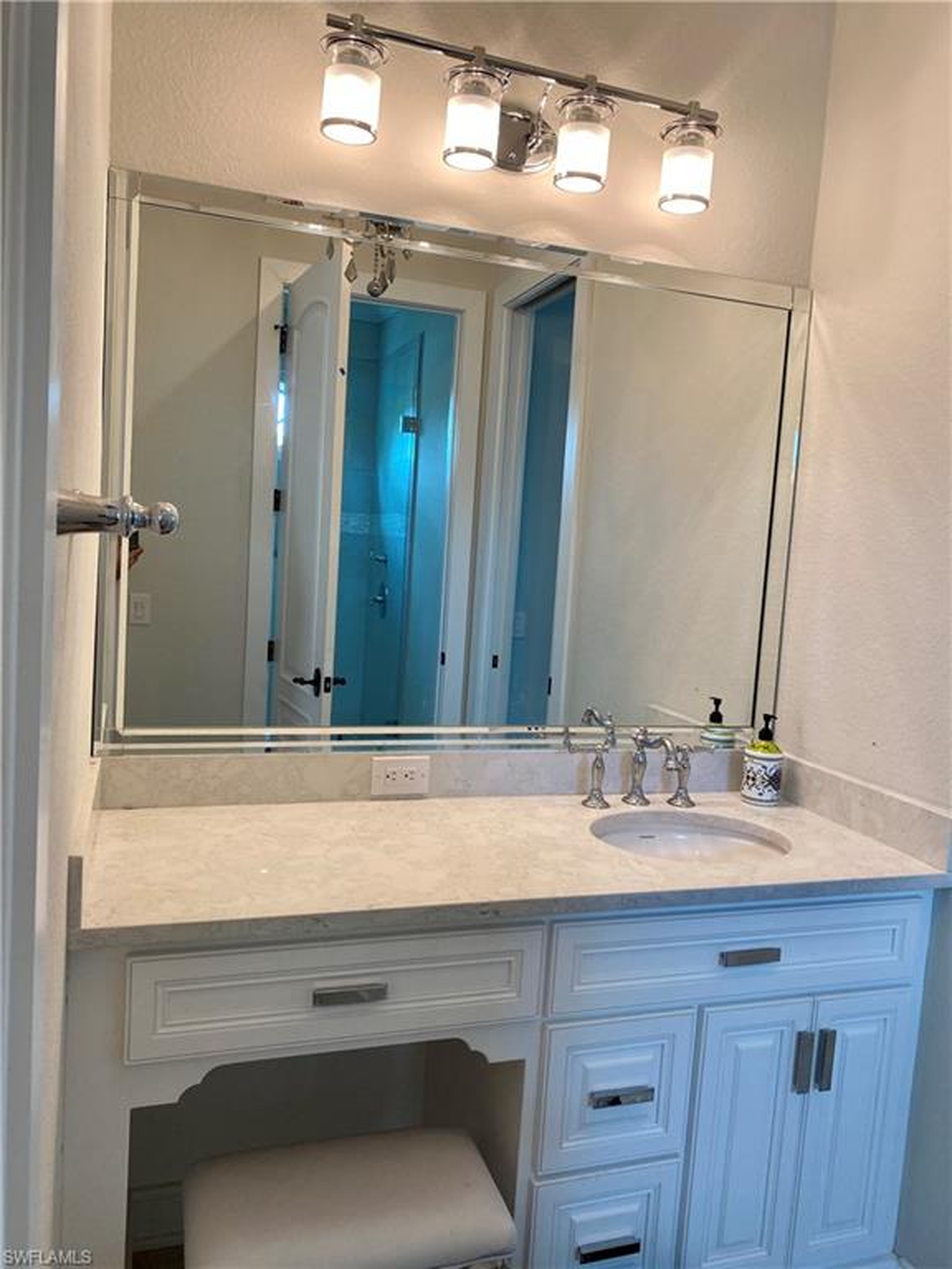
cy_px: 634
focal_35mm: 26
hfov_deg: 53.1
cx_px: 476
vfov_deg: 67.3
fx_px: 953
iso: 80
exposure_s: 1/120
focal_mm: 4.25
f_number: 1.8
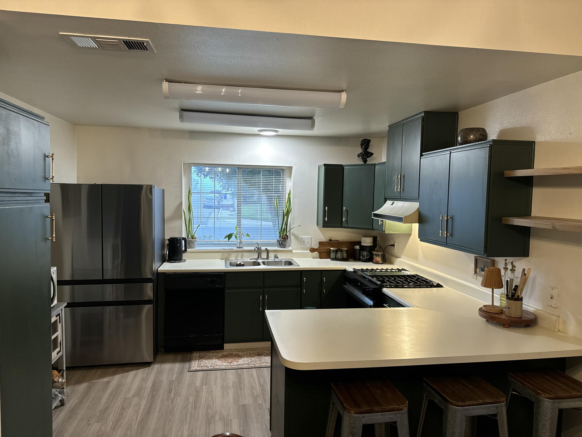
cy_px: 218
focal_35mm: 24
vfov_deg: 56.8
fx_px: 404
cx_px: 291
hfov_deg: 71.6
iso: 200
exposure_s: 1/60
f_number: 1.78
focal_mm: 6.76
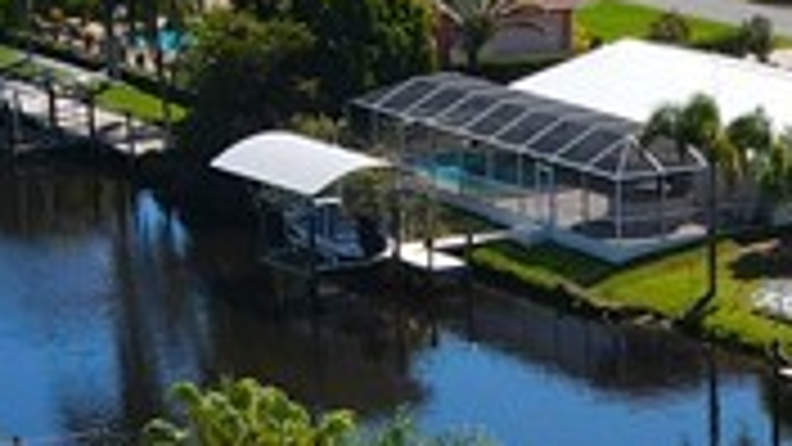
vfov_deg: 7.7
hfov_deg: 13.9
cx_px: 846
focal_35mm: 152
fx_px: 3192
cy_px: 797
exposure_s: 1/800
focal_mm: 4.5
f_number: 2.8
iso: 100
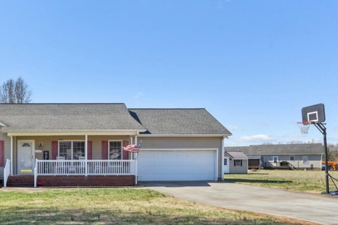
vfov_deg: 37.1
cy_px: 162
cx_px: 66
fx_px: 329
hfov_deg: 51.0
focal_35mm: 35
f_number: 8
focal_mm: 19
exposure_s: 1/640
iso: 200
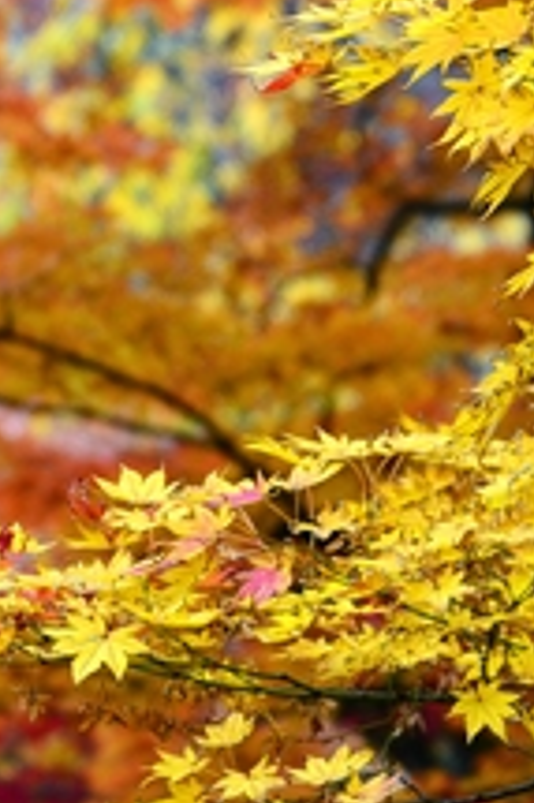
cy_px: 934
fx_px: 9961
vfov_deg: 4.6
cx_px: -340
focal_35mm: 447
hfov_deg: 3.1
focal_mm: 120
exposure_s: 1/250
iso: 800
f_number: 6.3
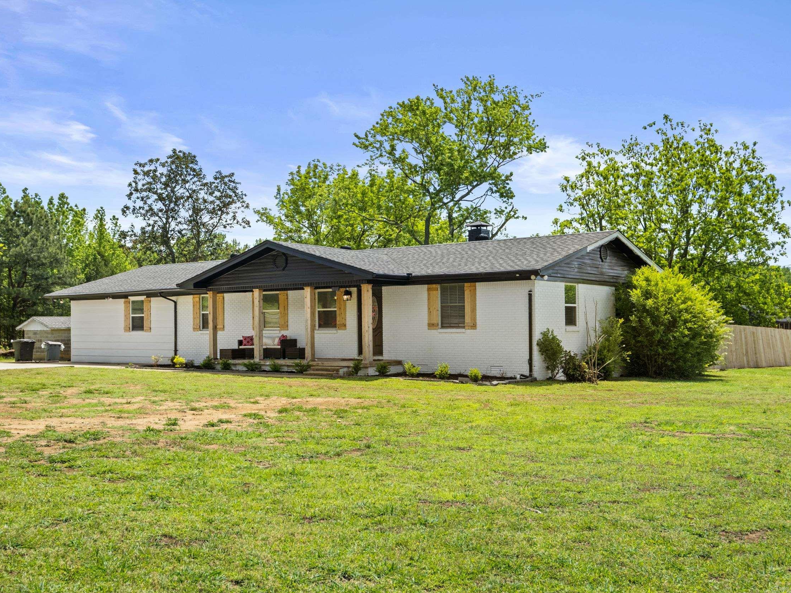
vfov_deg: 36.8
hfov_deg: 47.8
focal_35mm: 39
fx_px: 891
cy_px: 297
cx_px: 362
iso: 500
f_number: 7.1
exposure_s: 1/160
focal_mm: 24
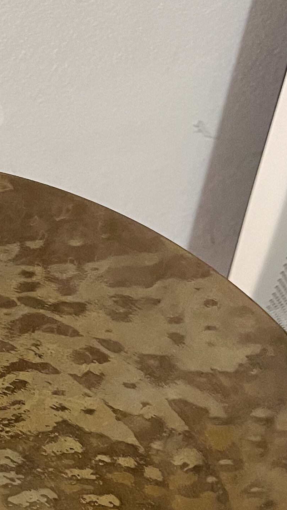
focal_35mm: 80
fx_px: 1083
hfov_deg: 14.3
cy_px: 591
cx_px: -124
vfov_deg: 24.4
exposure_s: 1/50
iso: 320
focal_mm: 4.2
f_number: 1.6
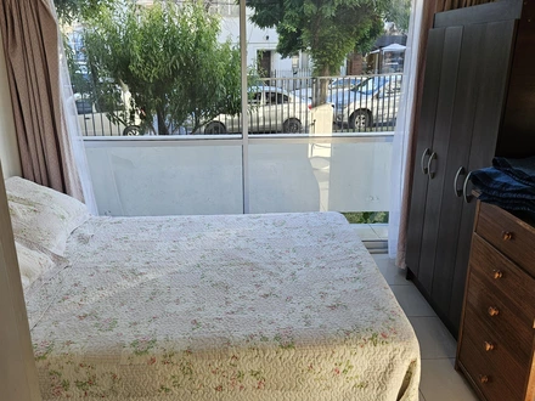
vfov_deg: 58.9
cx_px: 268
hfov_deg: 73.9
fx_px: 355
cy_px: 200
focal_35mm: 23
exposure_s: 1/190
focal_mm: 5.4
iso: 50
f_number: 1.8
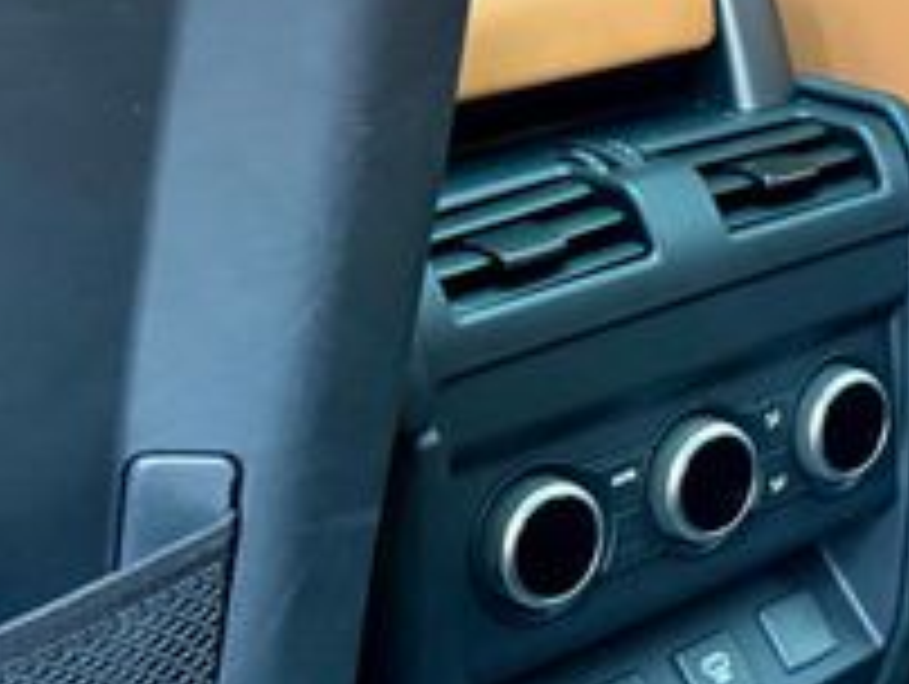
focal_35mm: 76
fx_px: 1998
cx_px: 716
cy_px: 450
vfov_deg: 19.4
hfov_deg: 25.2
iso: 800
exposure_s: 1/50
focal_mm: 6.76
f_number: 1.78
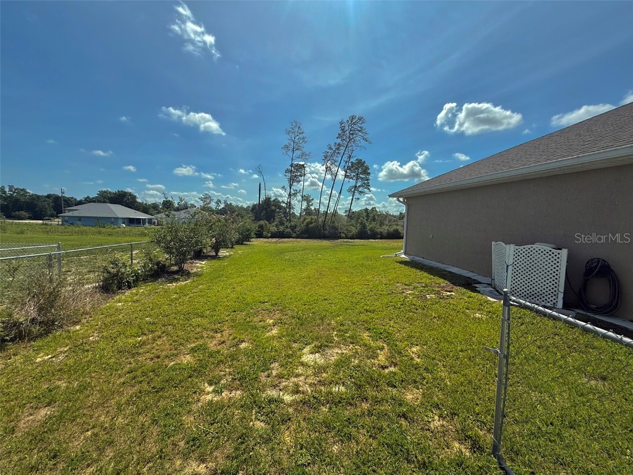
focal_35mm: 14
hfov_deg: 102.1
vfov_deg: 85.7
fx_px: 256
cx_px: 316
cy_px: 238
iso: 50
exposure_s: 1/3663
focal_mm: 2.22
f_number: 2.2
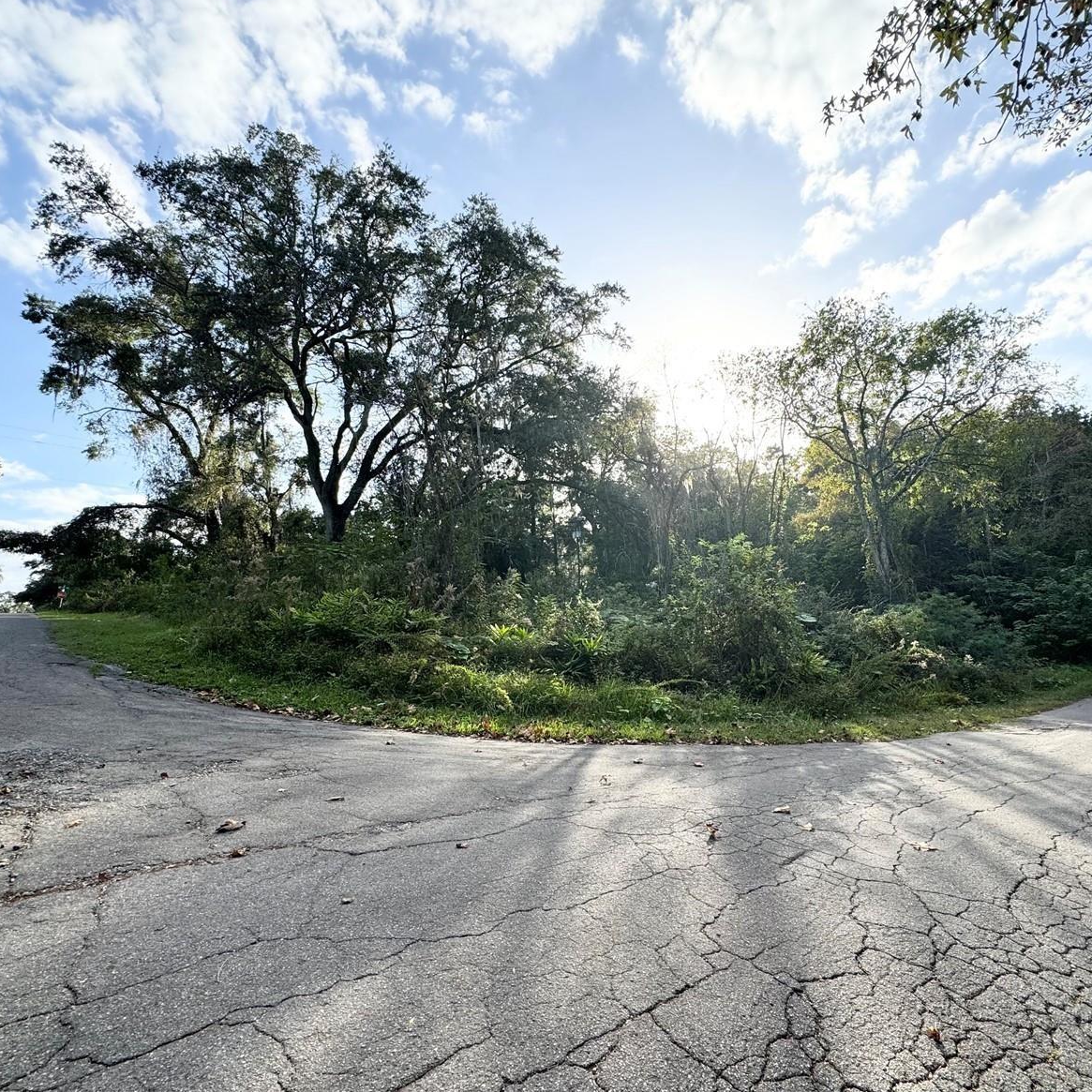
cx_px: 612
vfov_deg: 84.0
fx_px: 607
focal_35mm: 17
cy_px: 532
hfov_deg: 83.6
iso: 50
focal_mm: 2.22
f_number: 2.2
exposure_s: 1/707
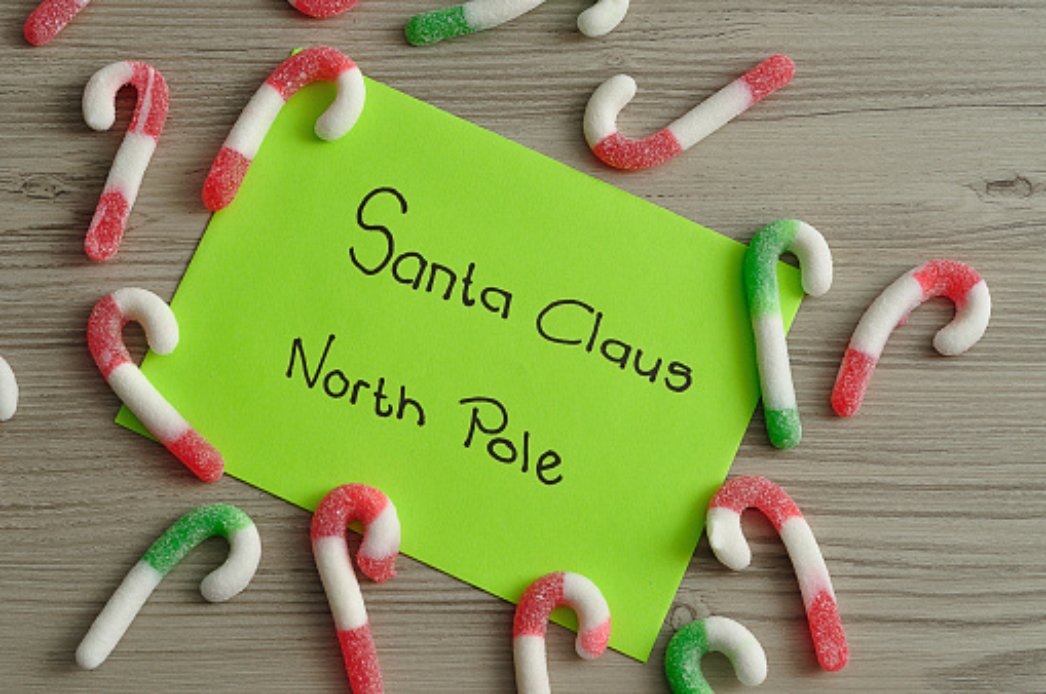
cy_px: 347
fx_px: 2176
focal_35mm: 75
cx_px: 523
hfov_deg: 27.0
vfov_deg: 18.1
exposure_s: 1/160
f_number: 7.1
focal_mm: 50
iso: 200
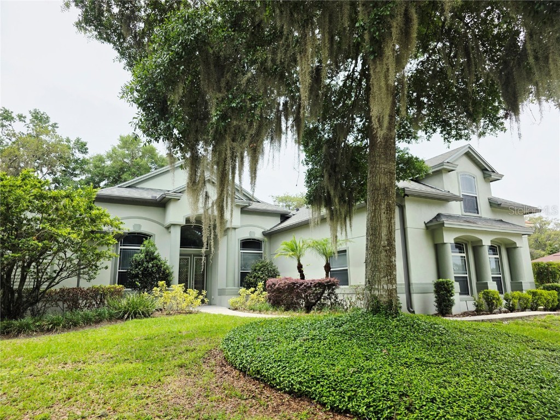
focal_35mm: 23
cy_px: 210
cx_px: 280
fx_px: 372
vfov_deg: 58.9
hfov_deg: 73.9
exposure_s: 1/5000
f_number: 1.7
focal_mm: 6.3
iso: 80
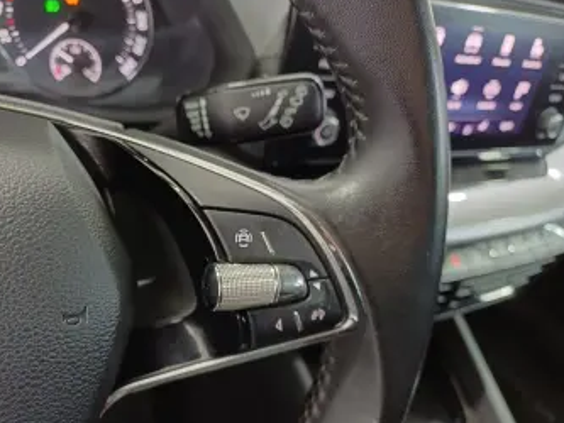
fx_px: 440
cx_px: 264
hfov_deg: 65.2
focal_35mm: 27
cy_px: 220
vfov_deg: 51.4
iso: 400
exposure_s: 1/25
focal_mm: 4.65
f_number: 1.8
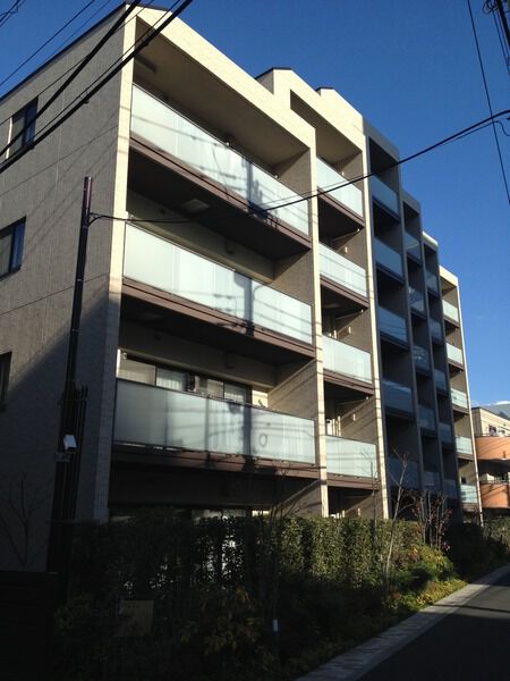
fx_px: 688
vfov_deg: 52.6
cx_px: 255
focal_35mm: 35
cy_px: 340
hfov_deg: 40.7
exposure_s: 1/1453
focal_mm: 4.28
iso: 50
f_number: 2.4
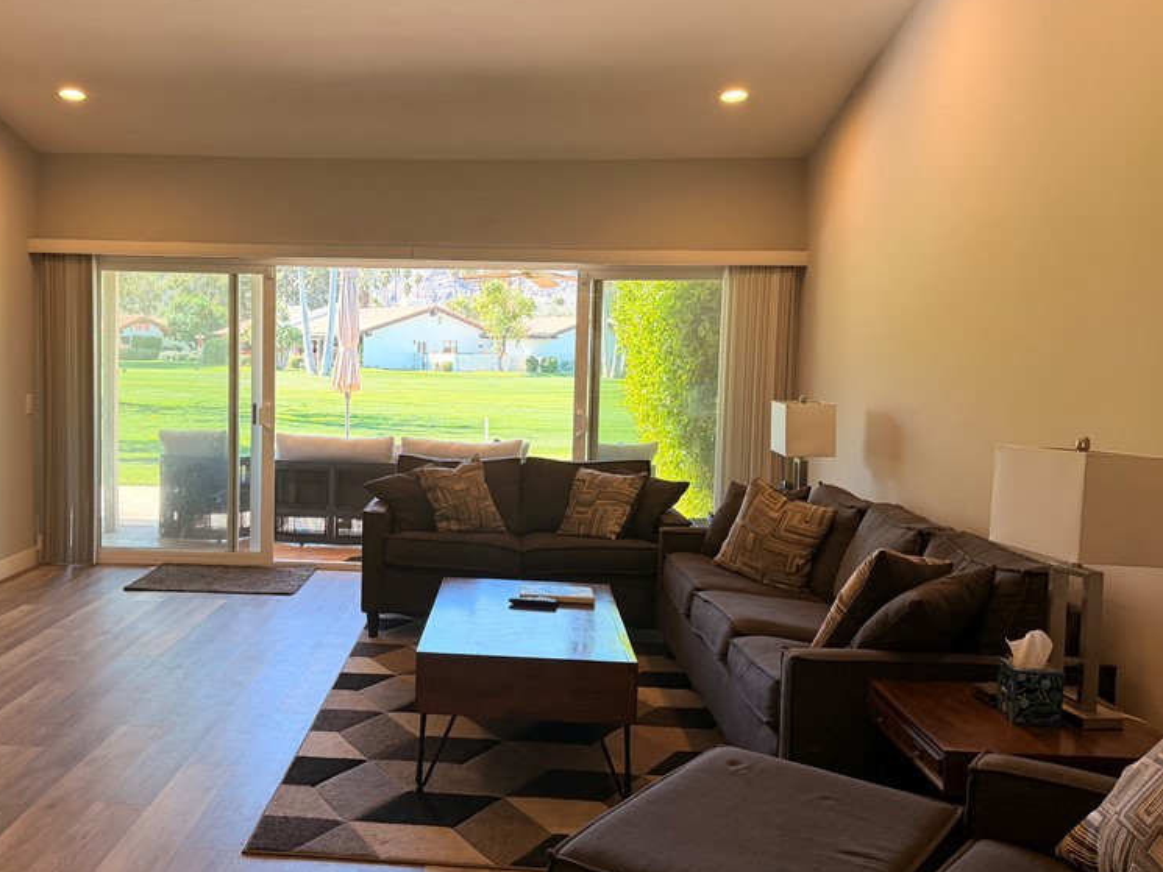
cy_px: 415
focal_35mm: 33
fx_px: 1109
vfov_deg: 42.9
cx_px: 439
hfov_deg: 54.7
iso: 160
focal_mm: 6.76
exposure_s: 1/215
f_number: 1.78
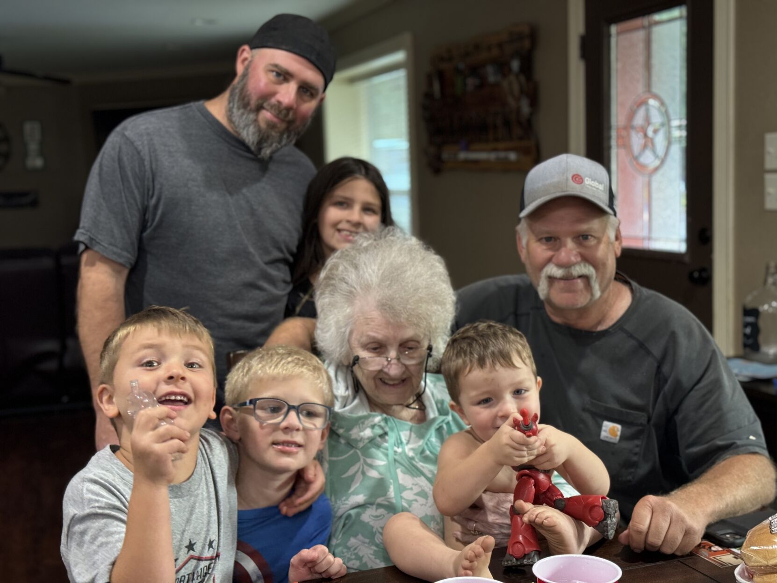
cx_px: 388
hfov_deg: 39.7
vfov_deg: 30.3
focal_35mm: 48
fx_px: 1078
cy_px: 292
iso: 250
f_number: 1.78
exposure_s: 1/40
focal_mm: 6.76
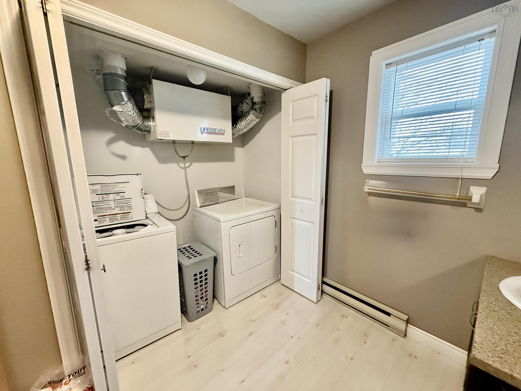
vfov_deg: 85.7
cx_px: 260
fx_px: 211
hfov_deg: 102.1
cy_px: 196
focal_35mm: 14
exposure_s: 1/60
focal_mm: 2.22
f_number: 2.2
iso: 800
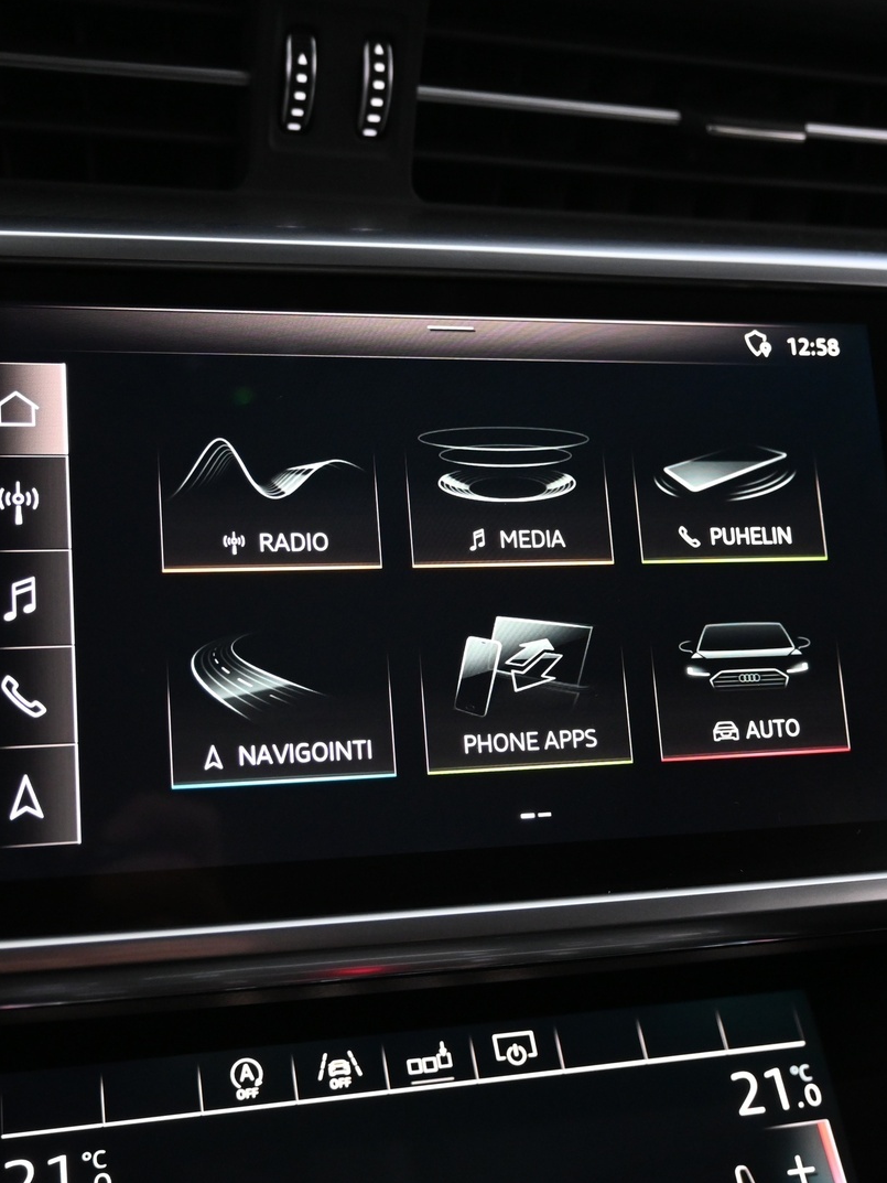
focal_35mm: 46
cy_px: 590
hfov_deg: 31.7
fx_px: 1562
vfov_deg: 41.5
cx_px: 450
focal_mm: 21
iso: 2000
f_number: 4
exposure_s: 1/30
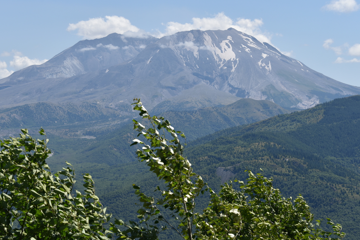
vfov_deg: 14.3
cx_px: 170
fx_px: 960
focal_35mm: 96
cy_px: 109
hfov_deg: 21.2
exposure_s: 1/320
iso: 100
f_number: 9
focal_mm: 85
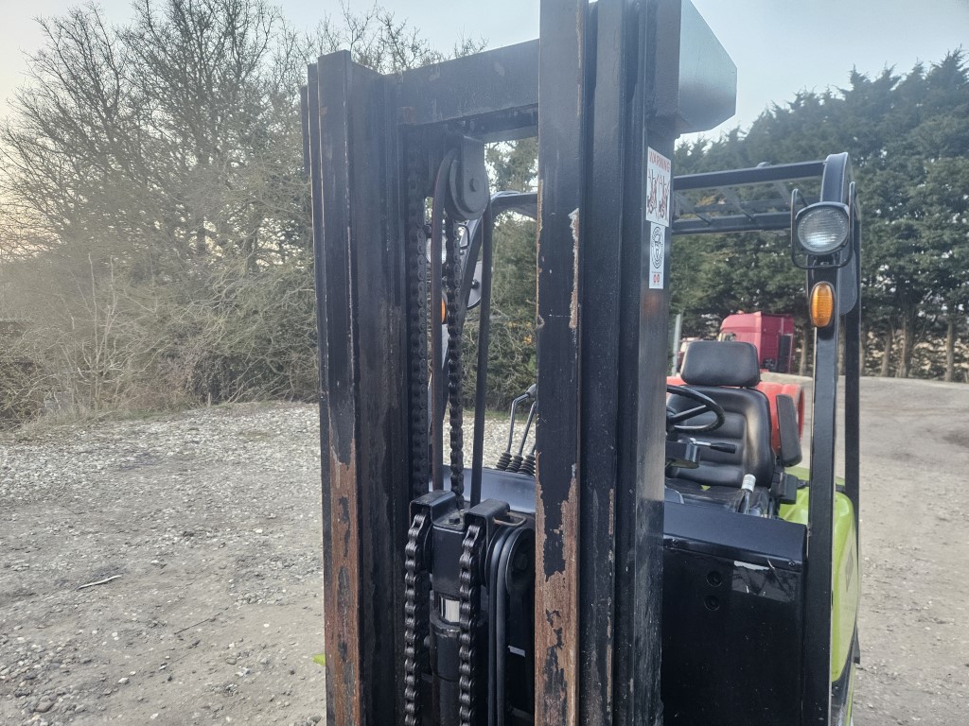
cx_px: 484
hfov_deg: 73.9
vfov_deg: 58.9
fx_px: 644
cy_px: 363
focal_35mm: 23
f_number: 1.8
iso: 250
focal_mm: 5.4
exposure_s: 1/100
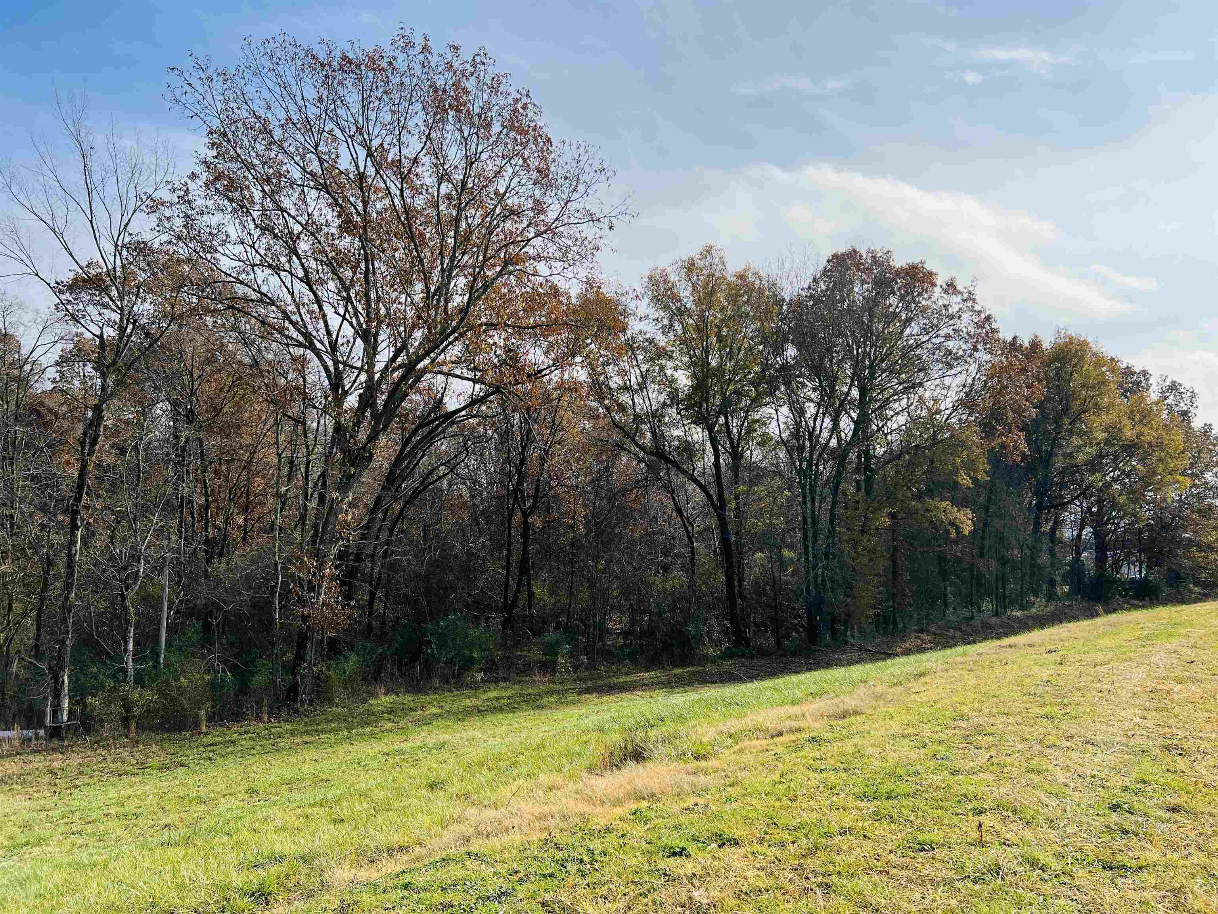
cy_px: 457
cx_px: 609
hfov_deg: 67.3
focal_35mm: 26
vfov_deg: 53.1
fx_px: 915
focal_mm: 5.7
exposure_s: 1/4274
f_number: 1.5
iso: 50
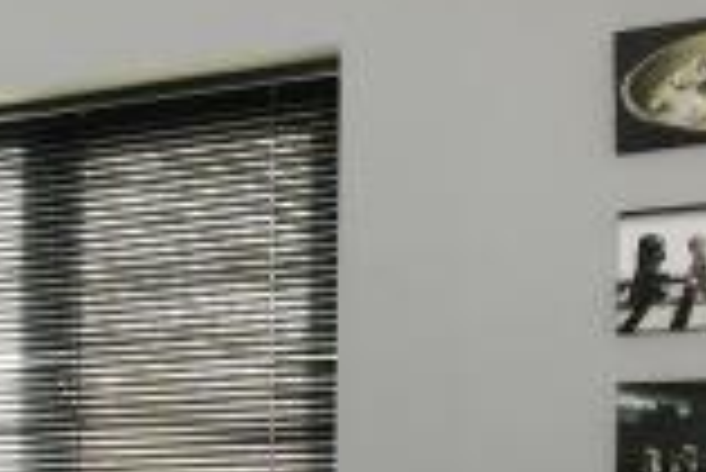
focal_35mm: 98
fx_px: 1924
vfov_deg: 13.3
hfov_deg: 16.4
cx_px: -670
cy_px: 686
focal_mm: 15
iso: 400
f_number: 10
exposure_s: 1/6
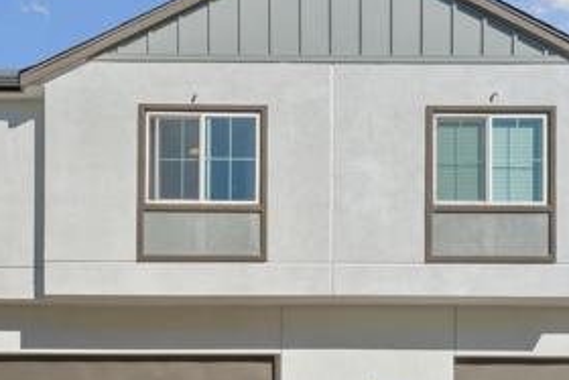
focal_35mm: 32
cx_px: 85
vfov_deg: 36.8
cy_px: 383
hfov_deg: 53.3
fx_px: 506
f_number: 11
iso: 640
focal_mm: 14
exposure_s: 1/200
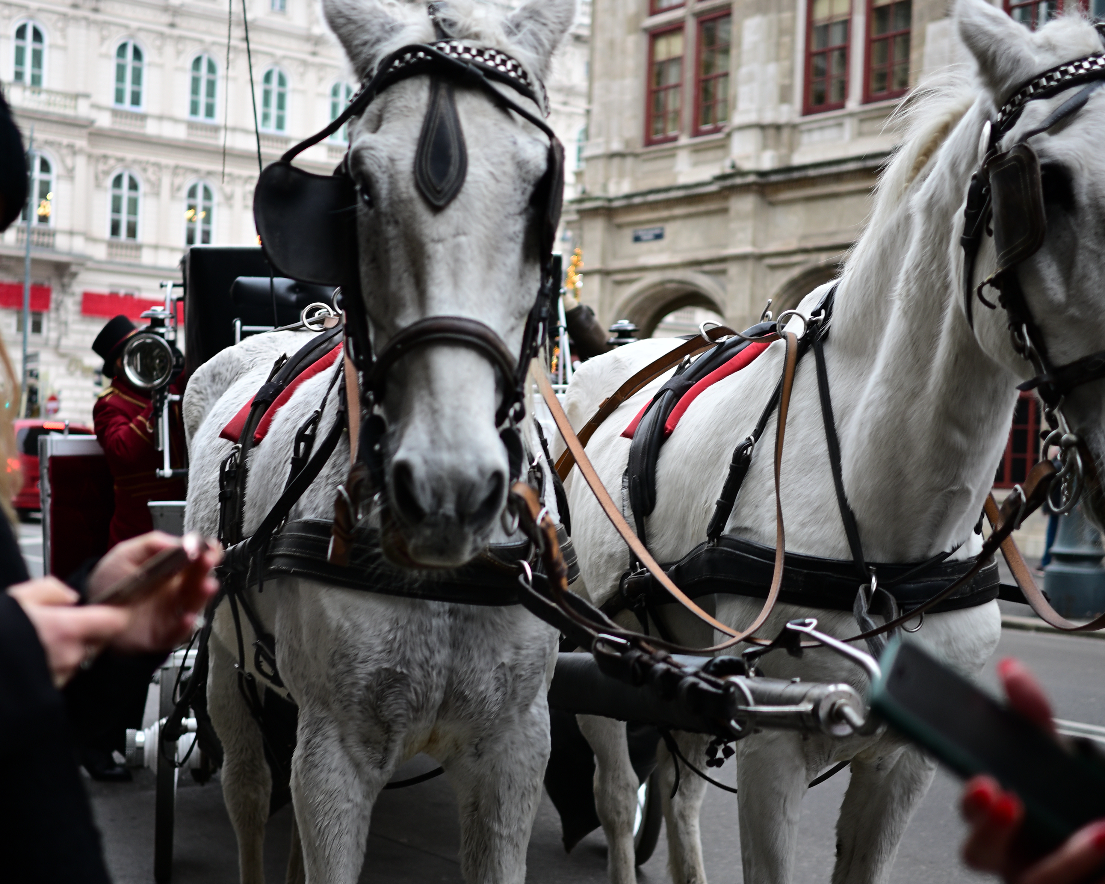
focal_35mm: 51
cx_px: 501
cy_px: 487
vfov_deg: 29.7
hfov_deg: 36.6
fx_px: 1668
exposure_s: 1/250
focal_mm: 24
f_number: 1.7
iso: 100
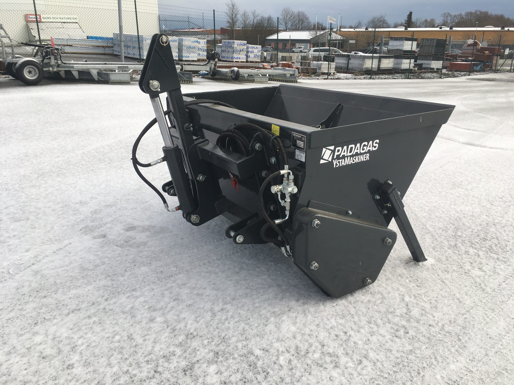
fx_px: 431
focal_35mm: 29
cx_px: 257
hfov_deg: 61.7
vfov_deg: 48.2
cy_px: 192
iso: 25
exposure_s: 1/610
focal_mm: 4.15
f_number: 2.2
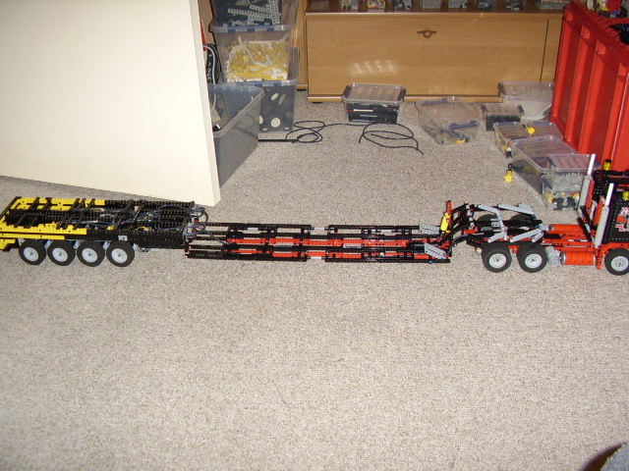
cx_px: 314
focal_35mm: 30
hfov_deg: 60.0
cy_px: 236
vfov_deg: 46.8
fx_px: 545
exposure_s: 1/30
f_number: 2.9
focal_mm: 5.8
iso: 183
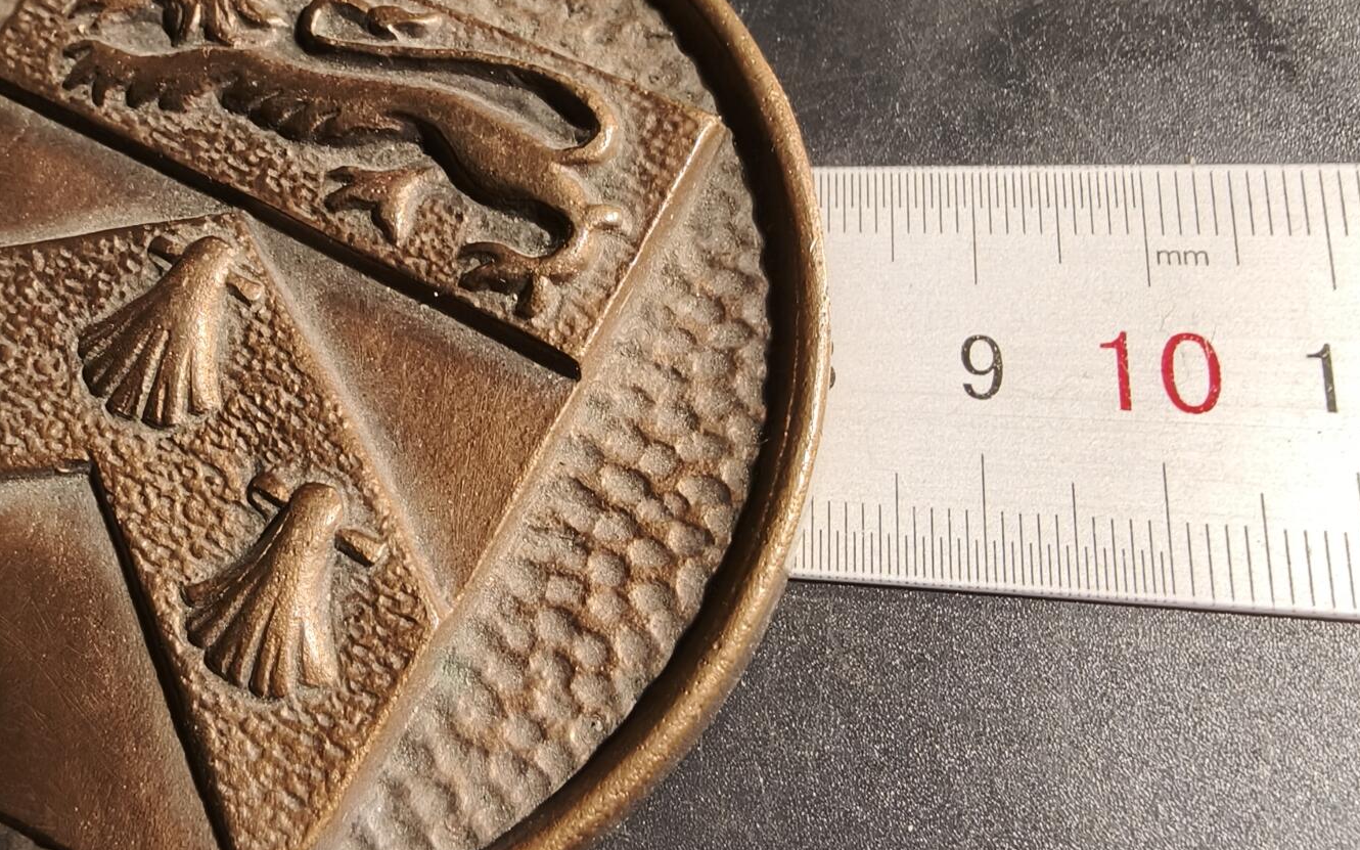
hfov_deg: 58.1
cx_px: 689
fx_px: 1223
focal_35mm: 33
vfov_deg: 37.8
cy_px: 585
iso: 160
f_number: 2
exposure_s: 1/67.9
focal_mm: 2.32
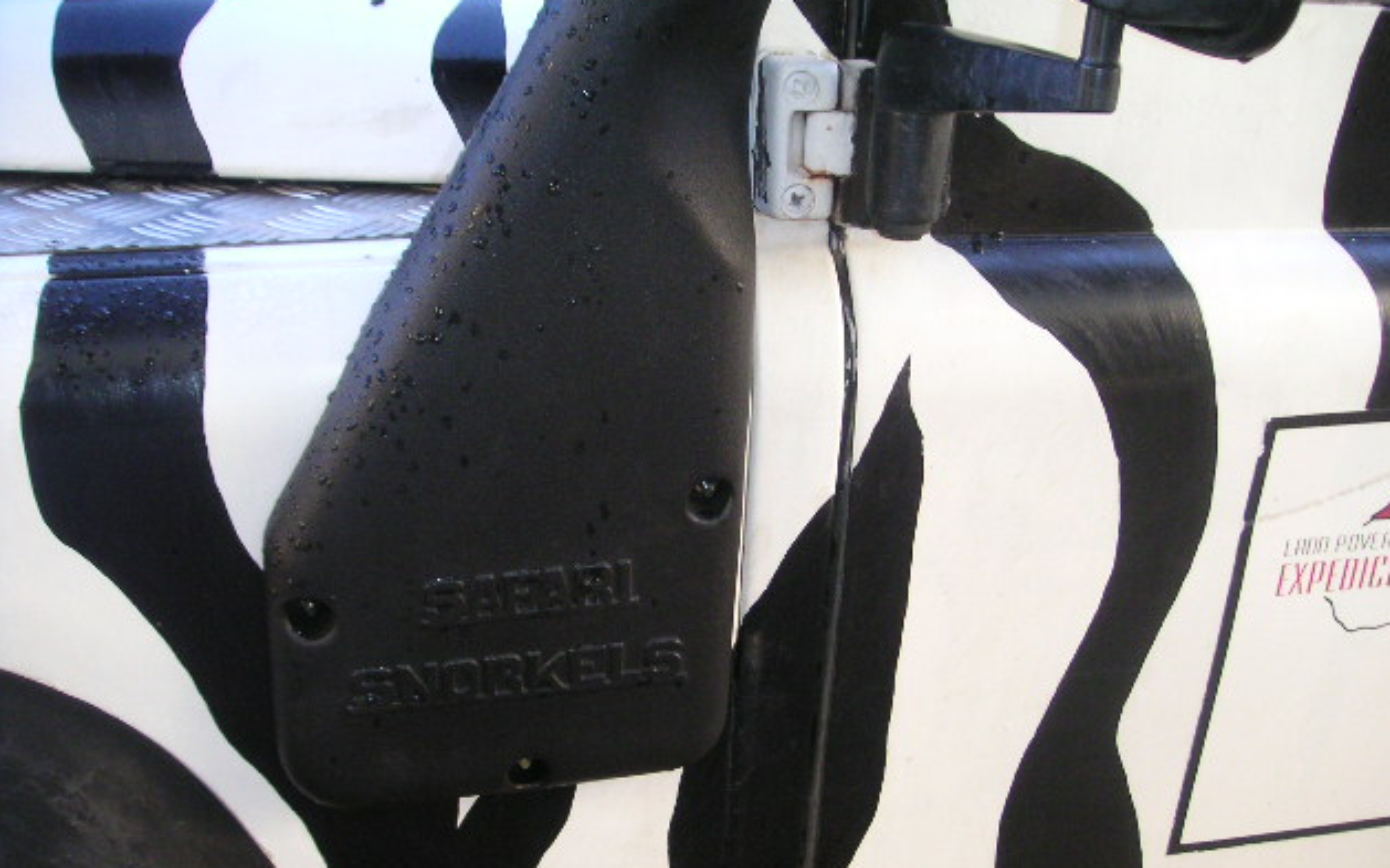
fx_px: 1553
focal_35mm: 41
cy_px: 519
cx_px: 705
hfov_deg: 48.2
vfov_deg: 31.2
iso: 160
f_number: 2.8
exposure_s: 1/90
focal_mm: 6
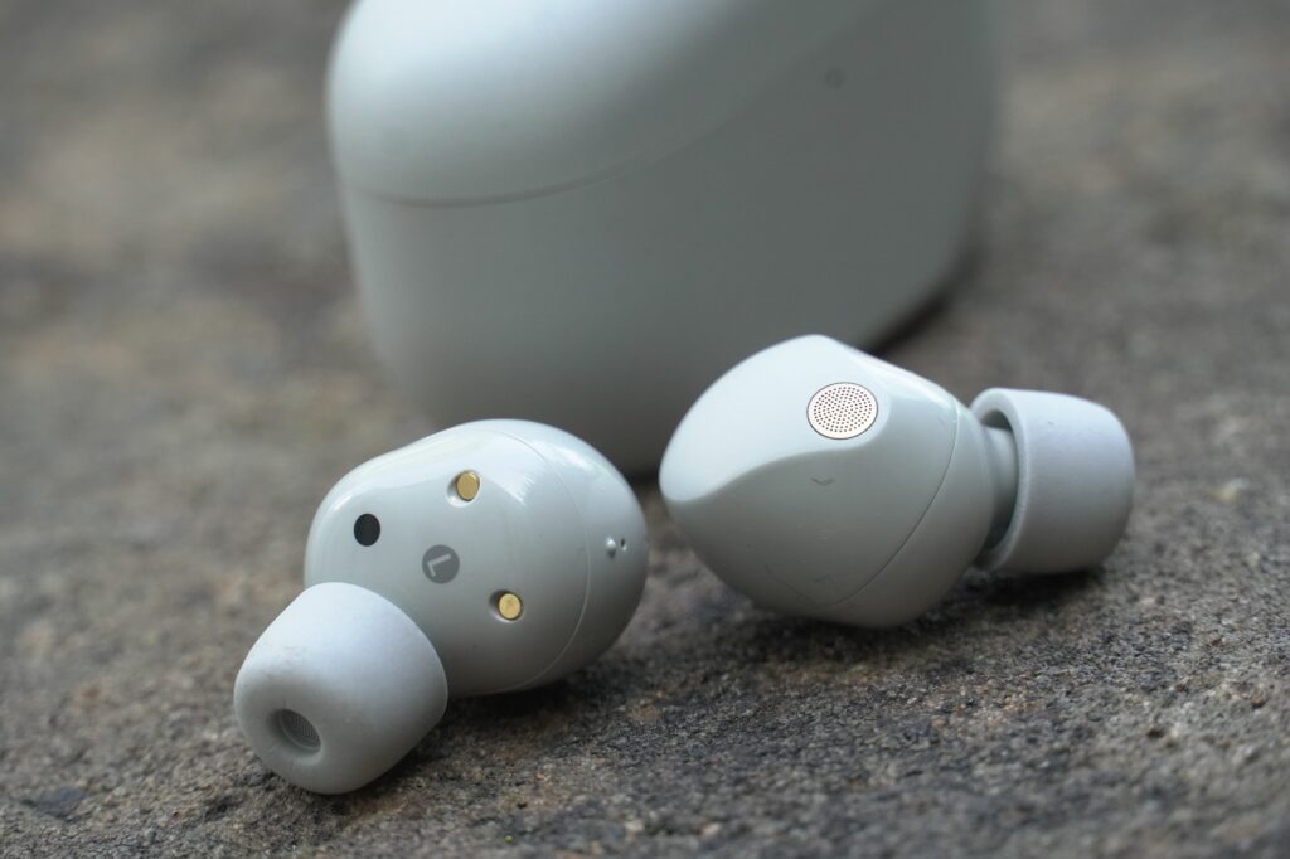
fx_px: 7039
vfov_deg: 7.0
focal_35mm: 196
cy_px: 430
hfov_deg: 10.5
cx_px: 645
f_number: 7.1
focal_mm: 131
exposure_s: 1/250
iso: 1250
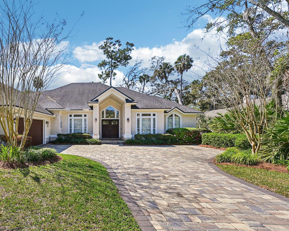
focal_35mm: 19
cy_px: 129
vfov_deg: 70.6
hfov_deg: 79.9
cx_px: 91
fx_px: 163
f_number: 8
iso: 200
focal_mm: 14
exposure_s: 1/250
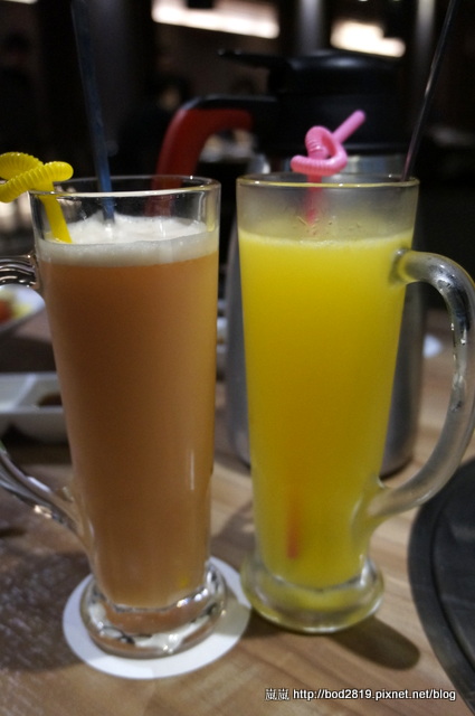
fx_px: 655
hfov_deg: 39.9
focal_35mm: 33
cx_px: 238
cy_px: 358
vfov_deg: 57.3
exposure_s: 1/60
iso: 2000
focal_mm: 22
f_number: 4
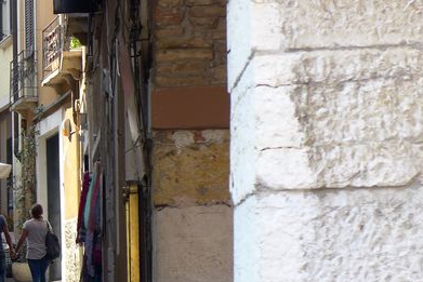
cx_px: -30
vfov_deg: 9.5
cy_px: 300
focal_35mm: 144
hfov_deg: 14.0
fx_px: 1693
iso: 80
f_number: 2.8
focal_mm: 10.8
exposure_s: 1/160
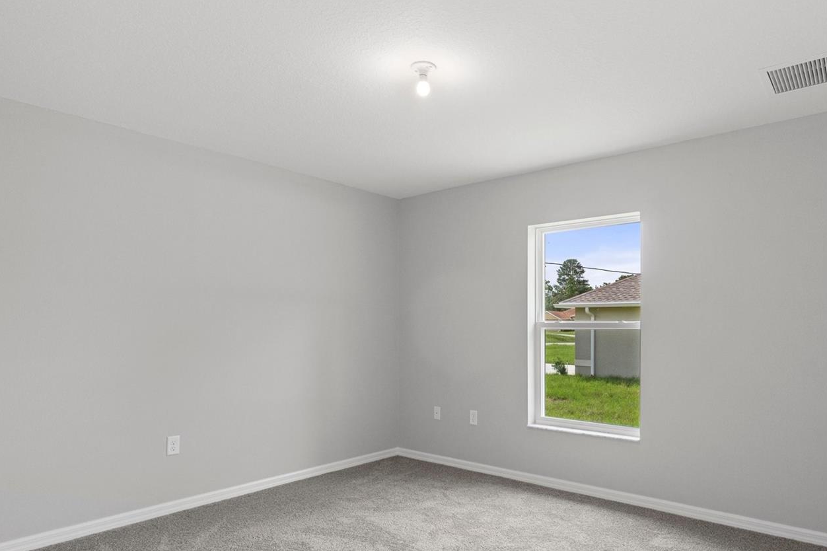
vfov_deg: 55.0
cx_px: 474
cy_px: 307
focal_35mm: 23
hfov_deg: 75.7
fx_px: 528
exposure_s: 1/8
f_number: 8
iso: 640
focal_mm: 12
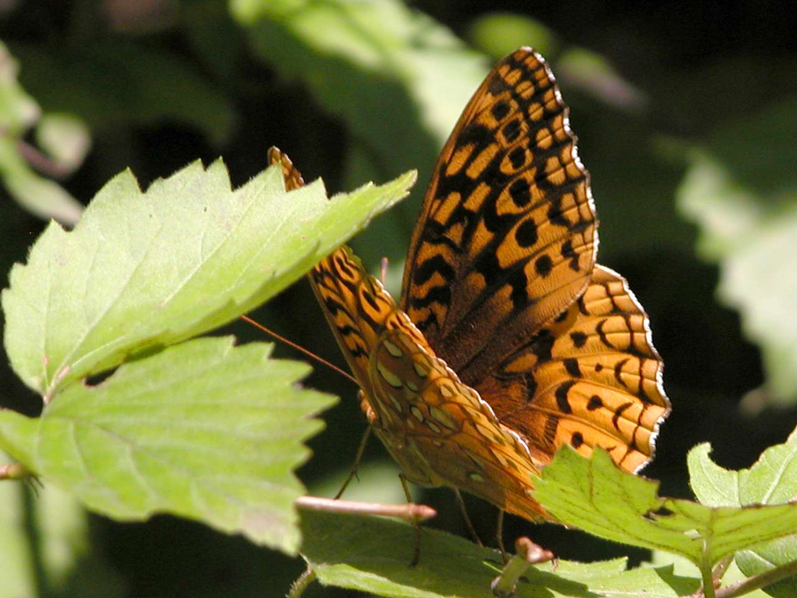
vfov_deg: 5.3
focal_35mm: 280
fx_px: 6447
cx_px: 398
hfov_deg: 7.1
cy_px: 299
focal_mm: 71.2
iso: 100
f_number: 4.2
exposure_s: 1/551
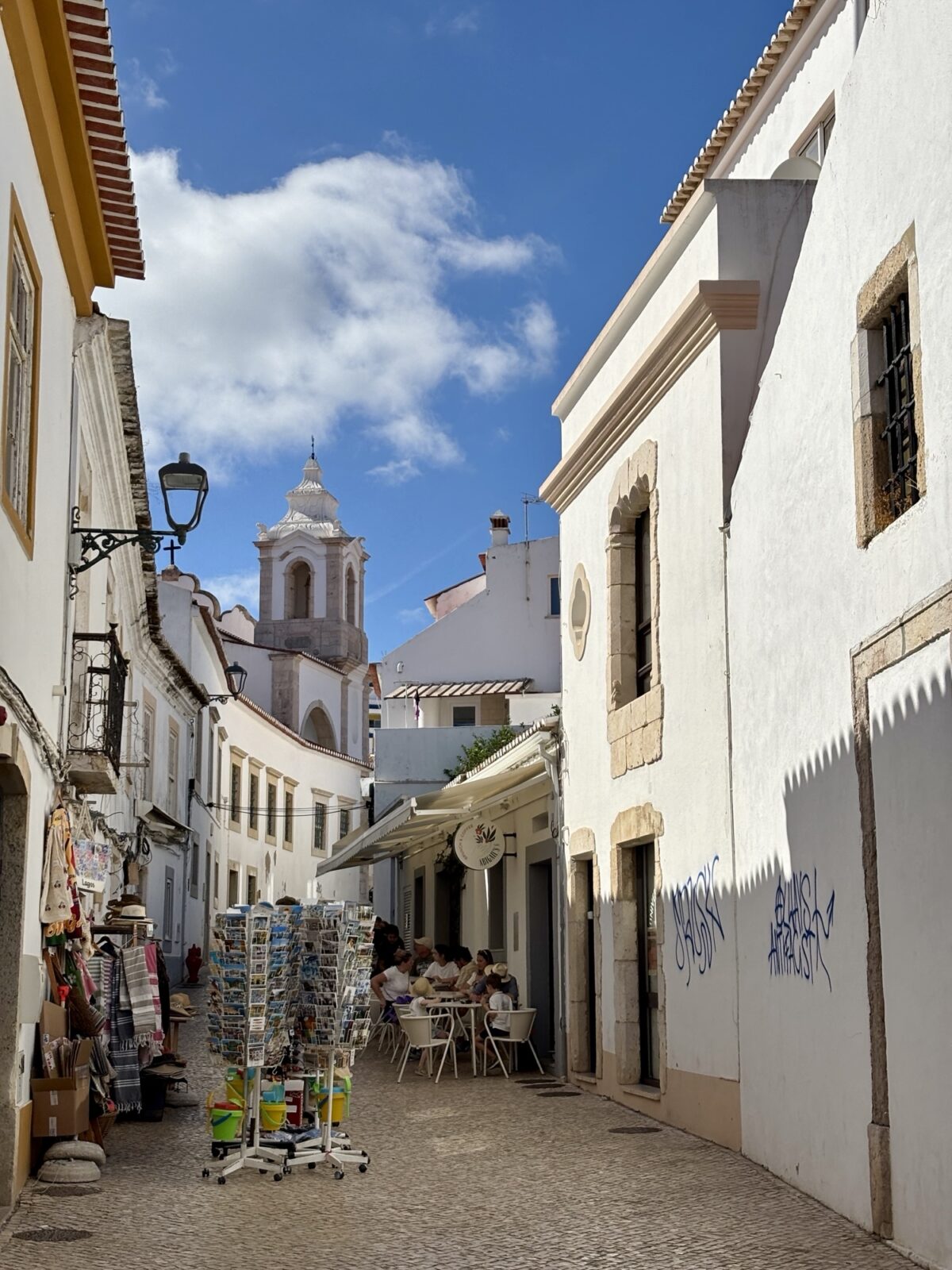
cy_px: 635
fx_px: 1907
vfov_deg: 36.8
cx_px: 476
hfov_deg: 28.0
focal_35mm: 52
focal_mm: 5.96
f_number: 1.6
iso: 40
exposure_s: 1/6329
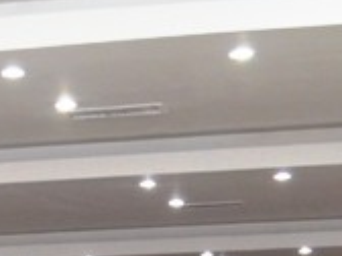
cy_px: 547
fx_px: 1561
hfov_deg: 12.3
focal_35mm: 158
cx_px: -49
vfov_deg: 8.8
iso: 1800
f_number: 3.5
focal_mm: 18
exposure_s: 1/60
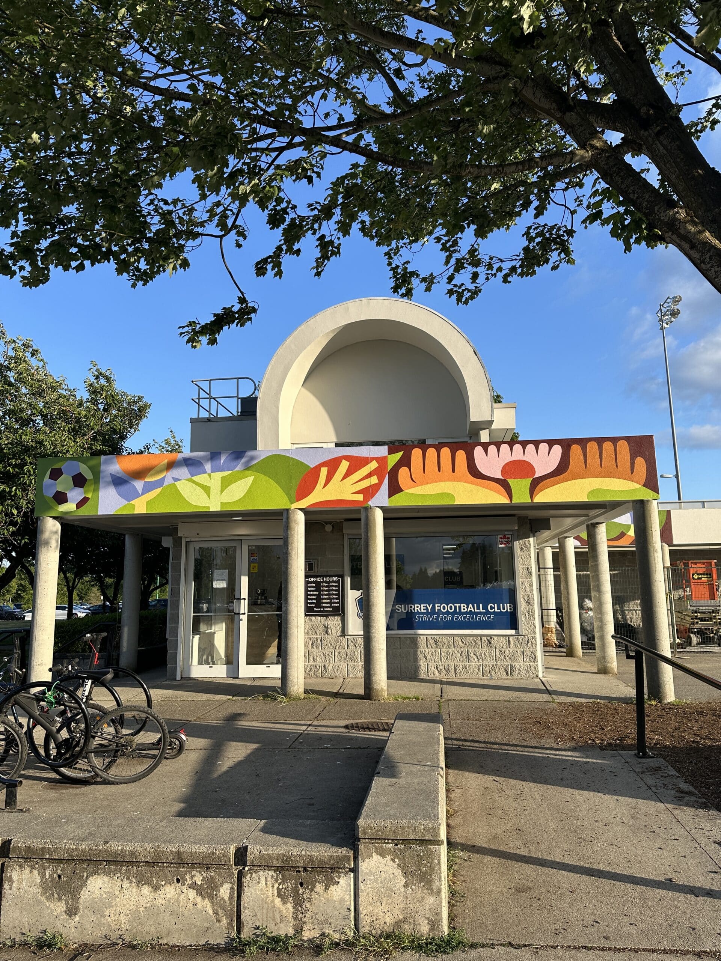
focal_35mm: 24
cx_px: 360
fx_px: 667
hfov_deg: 56.8
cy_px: 480
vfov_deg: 71.6
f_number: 1.78
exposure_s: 1/2155
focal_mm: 6.86
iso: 80
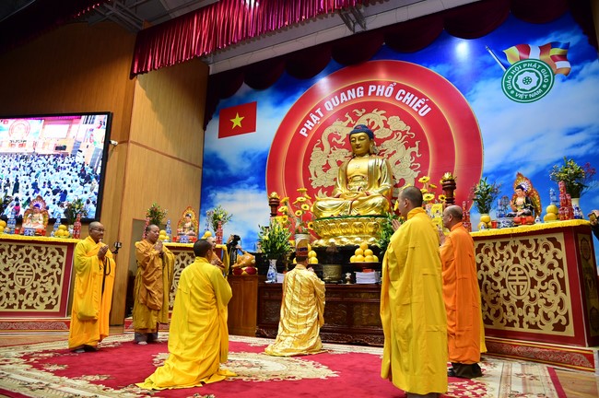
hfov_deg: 73.8
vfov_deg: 53.0
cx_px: 300
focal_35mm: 24
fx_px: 399
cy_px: 199
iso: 3200
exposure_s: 1/160
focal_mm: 24
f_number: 5.6
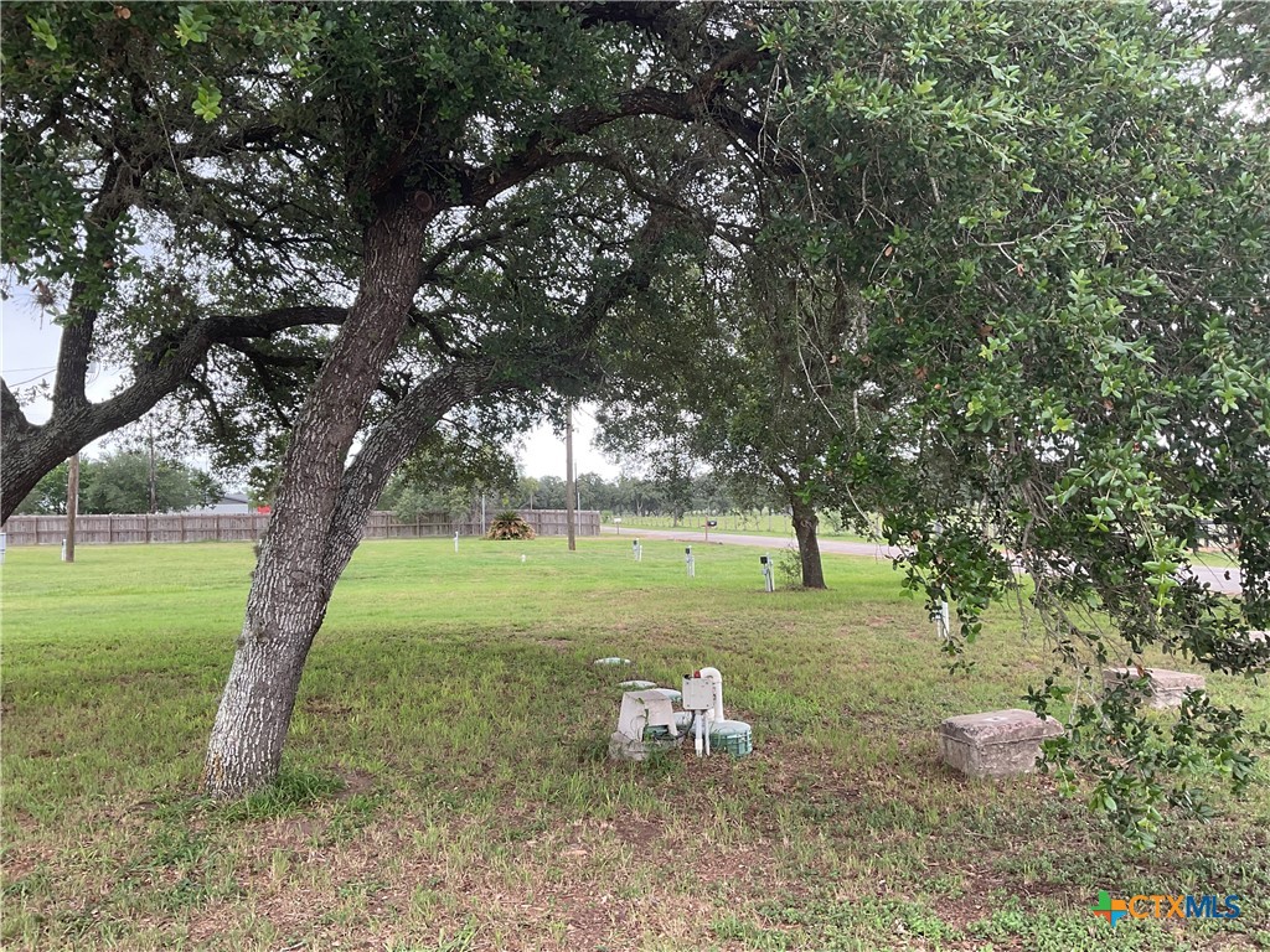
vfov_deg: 48.2
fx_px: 1064
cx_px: 635
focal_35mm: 29
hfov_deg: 61.7
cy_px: 476
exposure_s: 1/122
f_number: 1.8
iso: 20
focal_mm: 3
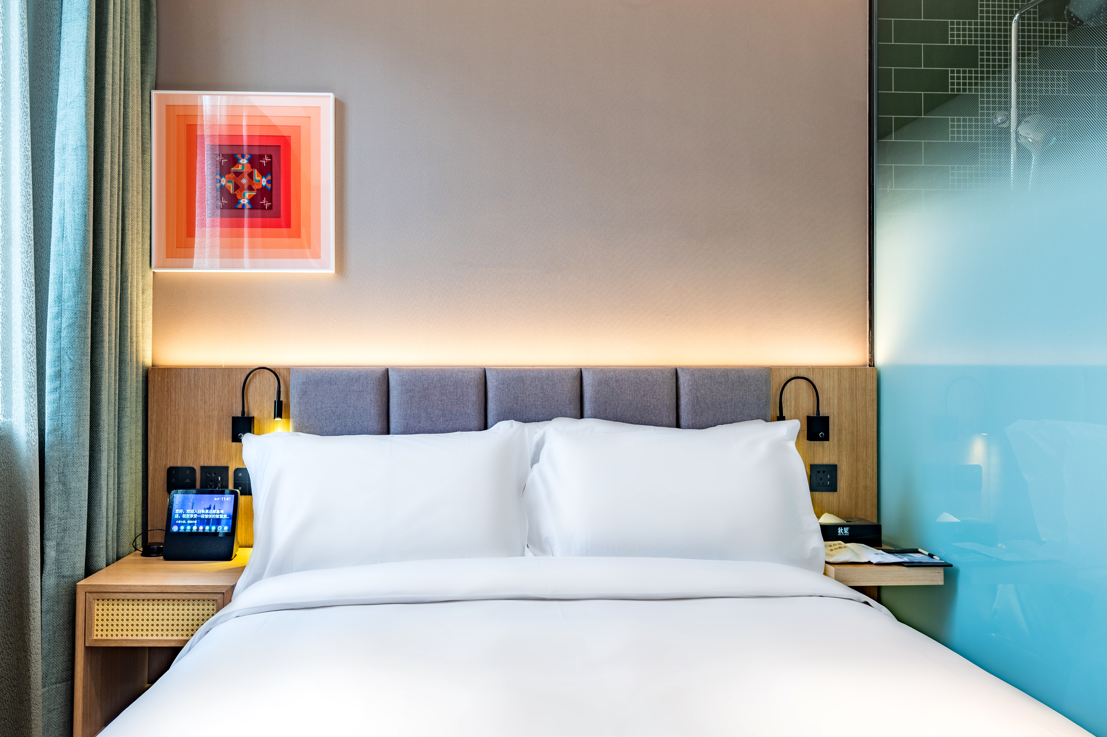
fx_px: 691
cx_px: 554
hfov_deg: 77.4
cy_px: 368
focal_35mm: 22
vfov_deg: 56.1
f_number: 8
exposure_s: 1/20
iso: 400
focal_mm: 22.5
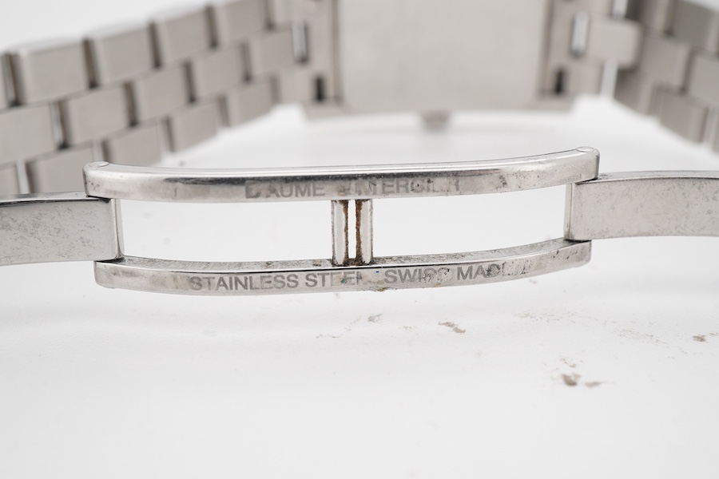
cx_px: 360
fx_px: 899
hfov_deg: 43.6
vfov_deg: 29.9
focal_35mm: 45
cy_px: 240
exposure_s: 1/160
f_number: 22
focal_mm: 30
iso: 320
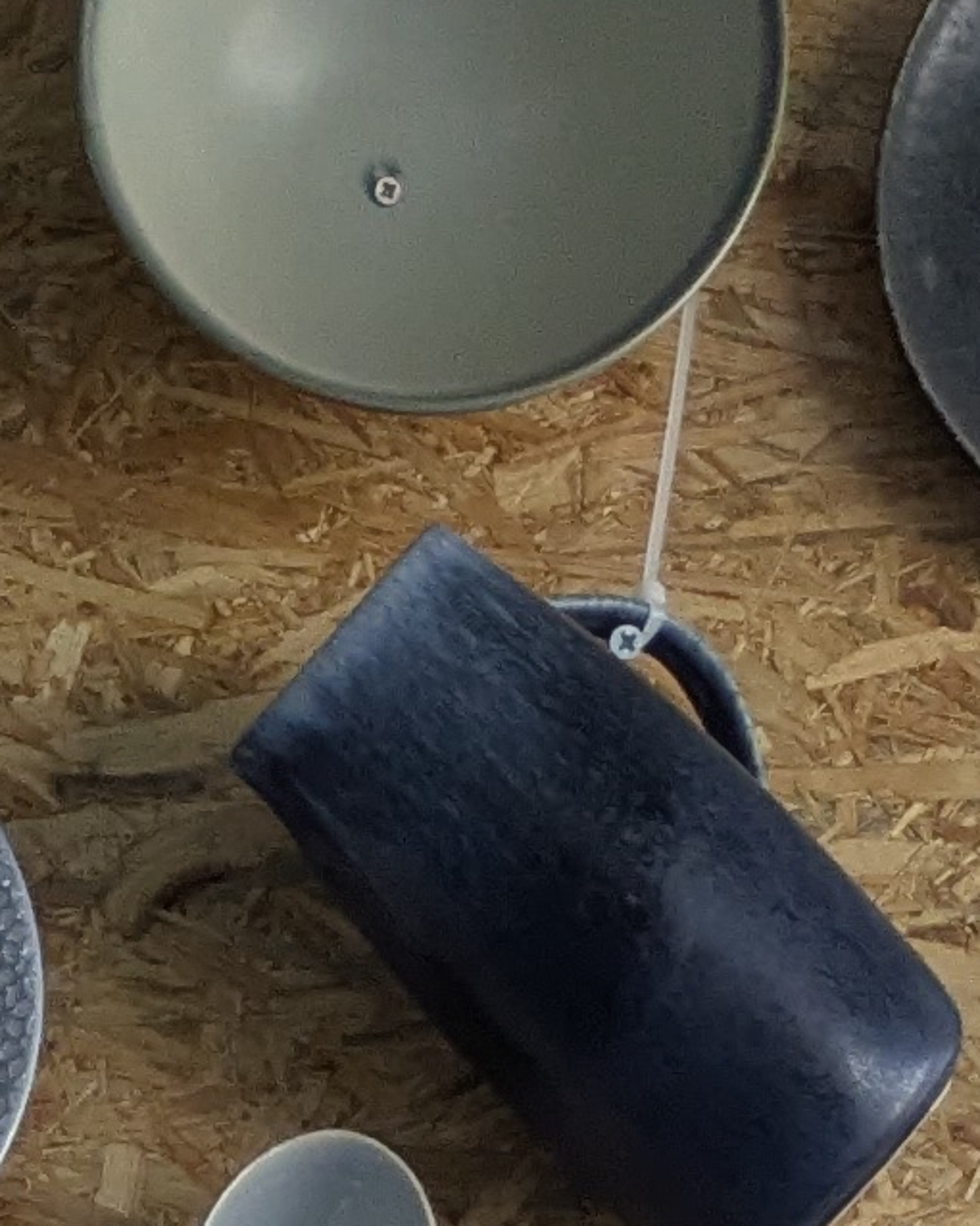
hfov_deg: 8.3
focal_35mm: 177
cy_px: 3593
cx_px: -886
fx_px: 6420
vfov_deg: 9.0
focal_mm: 5.43
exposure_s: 1/453
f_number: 1.89
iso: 191
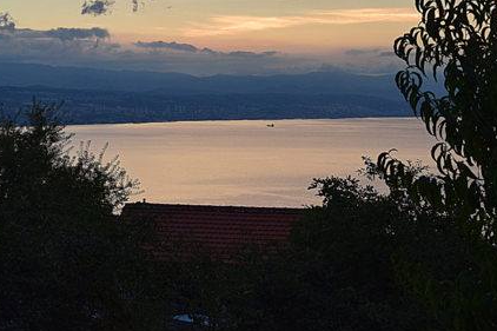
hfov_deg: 26.5
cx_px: 59
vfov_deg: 18.2
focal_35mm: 74
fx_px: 1021
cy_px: 48
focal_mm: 26
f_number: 8
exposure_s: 1/60
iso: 400
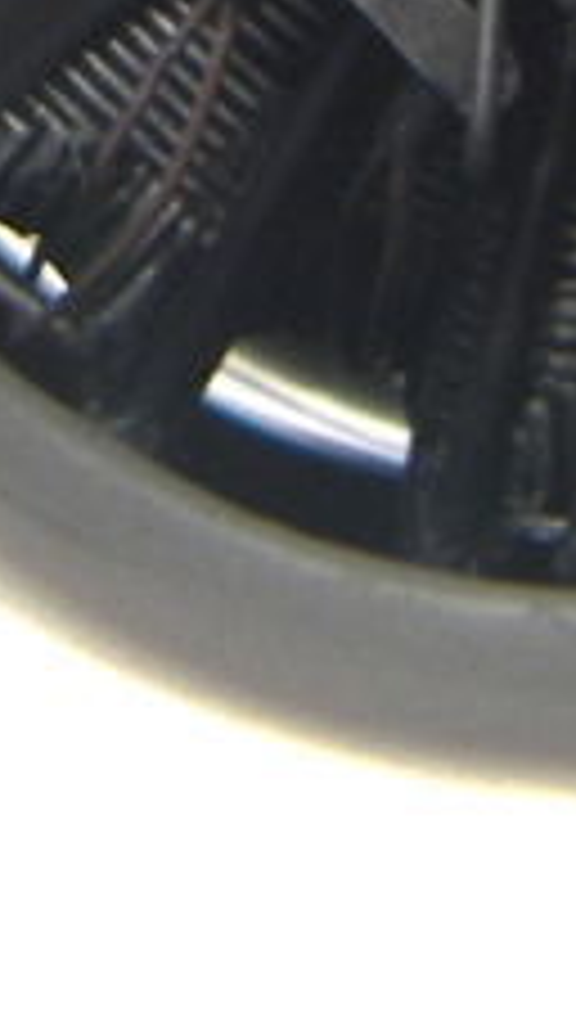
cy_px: -626
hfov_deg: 6.5
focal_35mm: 187
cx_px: 189
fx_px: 5068
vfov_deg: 11.0
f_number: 3.3
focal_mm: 6.3
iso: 64
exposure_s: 1/100
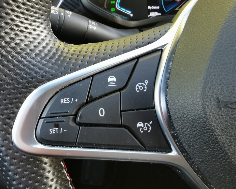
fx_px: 196
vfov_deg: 51.5
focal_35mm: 28
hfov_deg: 62.2
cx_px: 114
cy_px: 95
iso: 200
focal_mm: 2.26
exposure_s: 1/33.3
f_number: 2.2
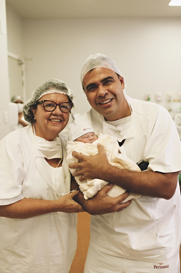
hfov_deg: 37.8
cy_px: 136
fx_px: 264
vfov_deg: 54.5
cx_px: 90
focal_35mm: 35
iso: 1600
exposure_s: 1/125
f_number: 2.5
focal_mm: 35
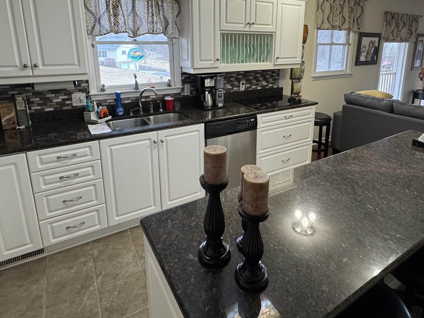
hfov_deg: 76.3
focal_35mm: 22
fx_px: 269
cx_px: 221
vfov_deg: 59.6
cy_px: 105
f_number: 2.2
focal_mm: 2.22
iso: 250
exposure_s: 1/120
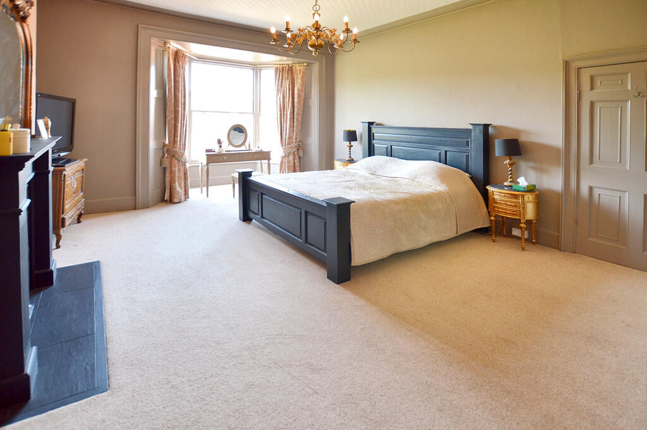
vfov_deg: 77.2
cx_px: 324
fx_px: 269
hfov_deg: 100.4
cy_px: 215
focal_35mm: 15
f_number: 3.5
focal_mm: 10
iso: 200
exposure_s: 1/30
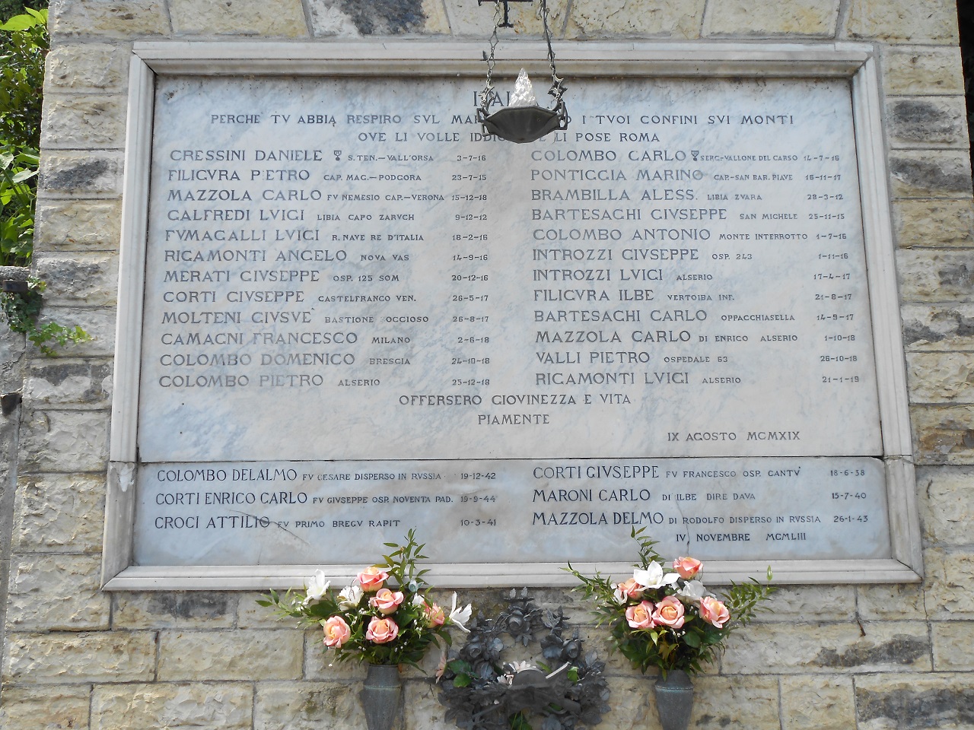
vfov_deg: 41.8
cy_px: 365
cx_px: 487
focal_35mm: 34
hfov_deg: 54.0
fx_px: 957
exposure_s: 1/320
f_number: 3.9
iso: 80
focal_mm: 6
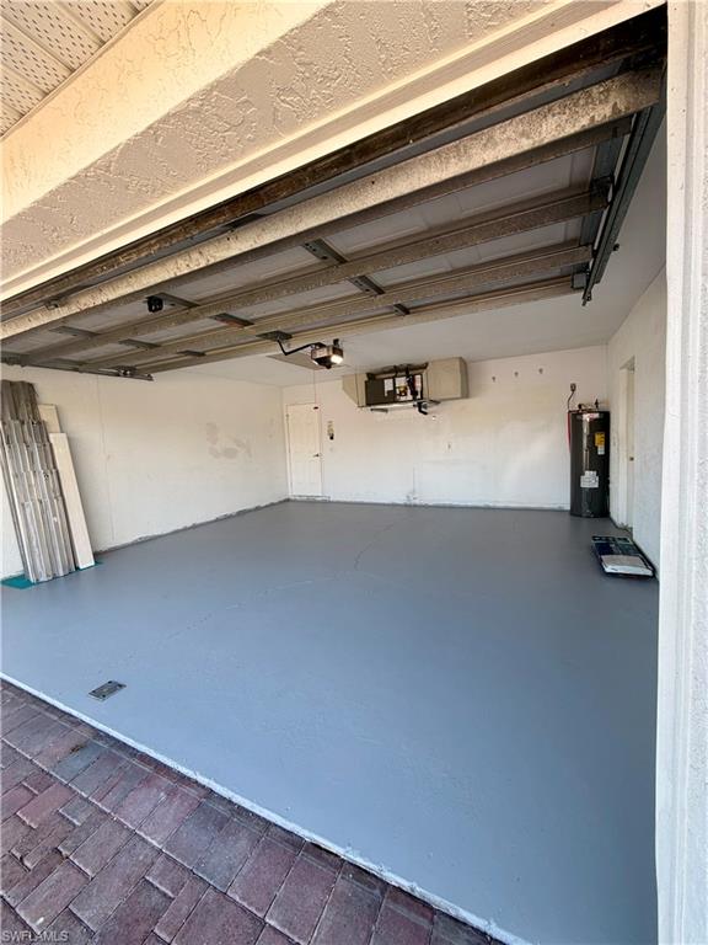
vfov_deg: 102.1
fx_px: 382
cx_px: 354
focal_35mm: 14
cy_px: 472
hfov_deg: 85.7
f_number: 2.2
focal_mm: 2.22
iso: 32
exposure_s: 1/120
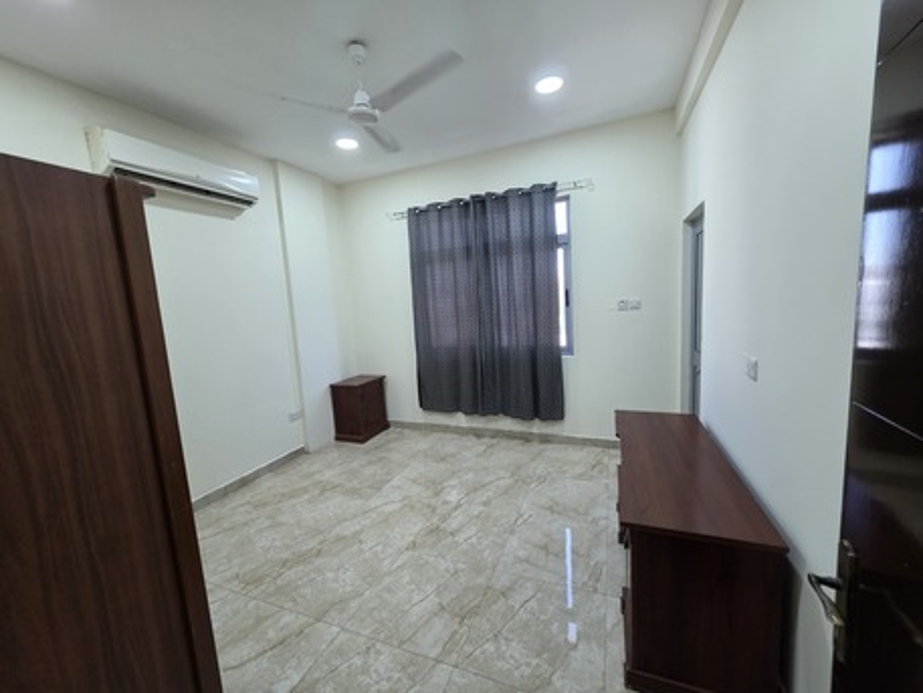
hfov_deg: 106.2
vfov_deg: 89.9
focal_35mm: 13
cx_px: 462
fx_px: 347
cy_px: 346
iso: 250
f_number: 1.9
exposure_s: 1/100
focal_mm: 2.2
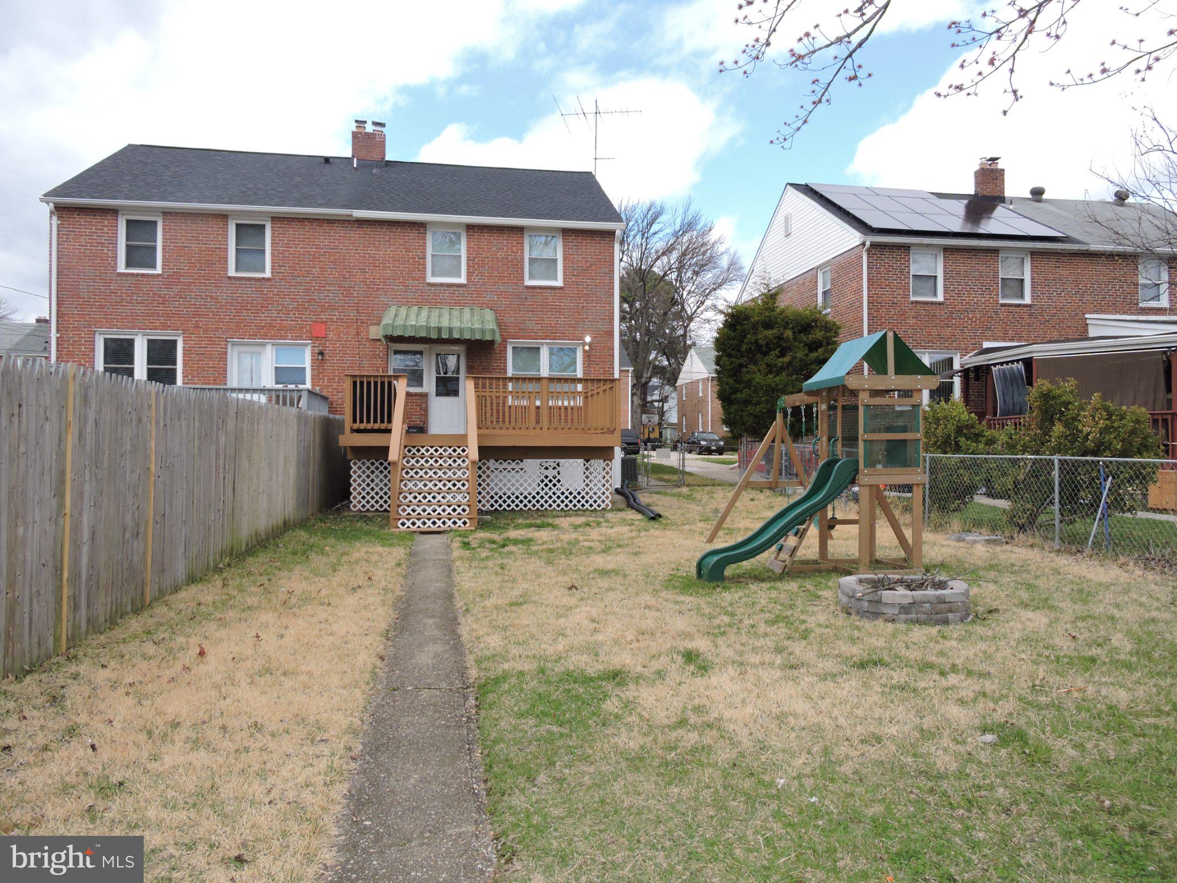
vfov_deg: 56.8
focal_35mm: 24
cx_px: 588
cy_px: 442
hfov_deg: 71.6
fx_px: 816
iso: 140
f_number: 3.3
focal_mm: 4.3
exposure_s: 1/640
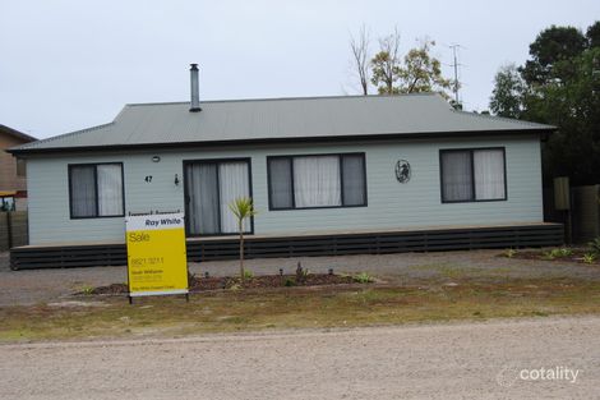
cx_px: 300
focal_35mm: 42
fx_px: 700
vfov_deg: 31.9
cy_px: 200
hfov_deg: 46.4
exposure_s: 1/200
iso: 100
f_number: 7.1
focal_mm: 28
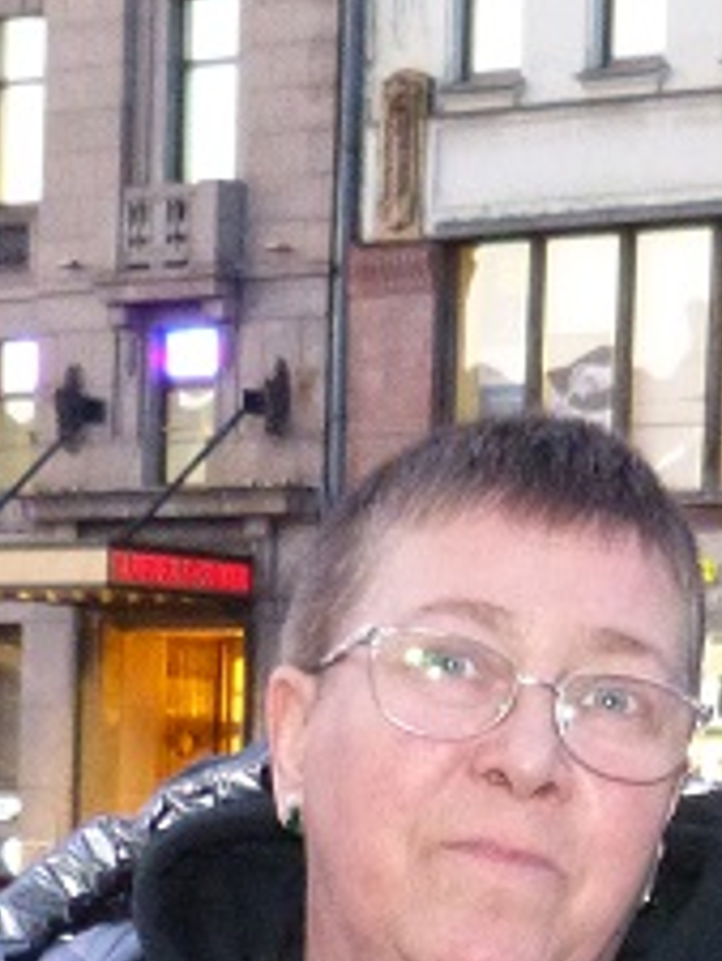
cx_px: 713
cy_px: 782
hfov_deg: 15.2
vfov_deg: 20.2
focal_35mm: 96
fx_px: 2667
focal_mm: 5.3
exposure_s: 1/60
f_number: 2.9
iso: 640
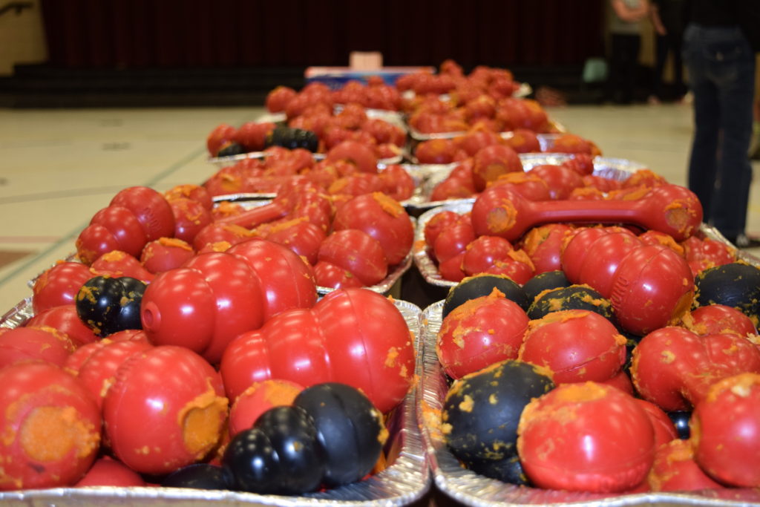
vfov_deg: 25.8
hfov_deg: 37.8
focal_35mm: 52
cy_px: 254
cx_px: 380
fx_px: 1108
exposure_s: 1/80
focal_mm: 35
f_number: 4.5
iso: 800
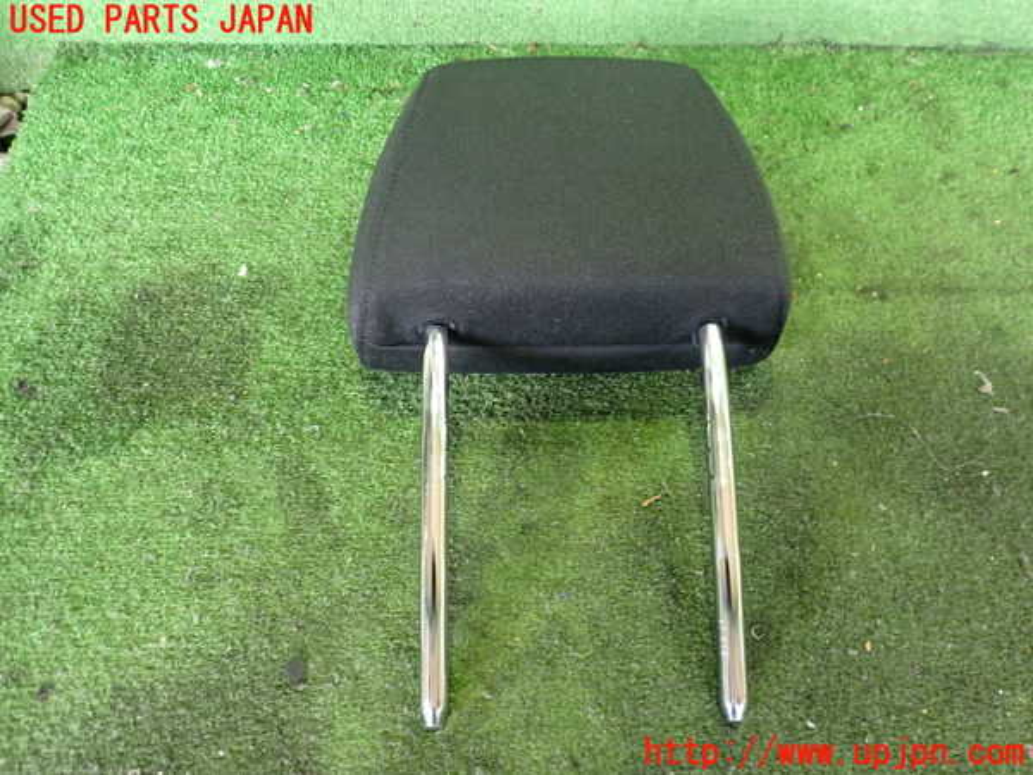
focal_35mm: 30
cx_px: 516
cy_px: 388
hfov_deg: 60.0
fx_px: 895
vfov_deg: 46.8
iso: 640
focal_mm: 5.4
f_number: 2.3
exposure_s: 1/30
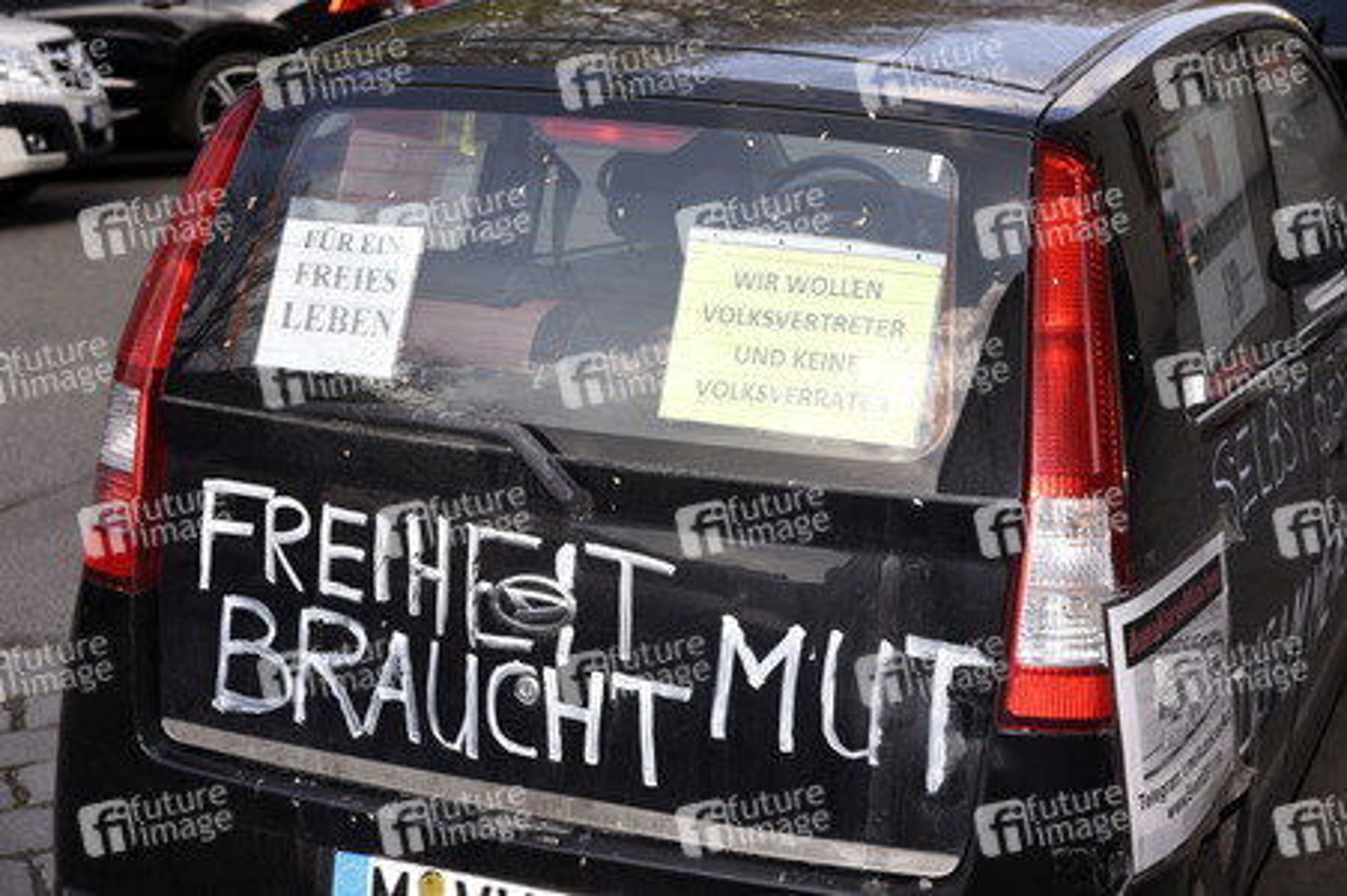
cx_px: 674
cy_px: 448
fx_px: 2430
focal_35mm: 65
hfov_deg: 31.0
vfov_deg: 20.9
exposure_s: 1/160
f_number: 6.3
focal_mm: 65
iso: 200
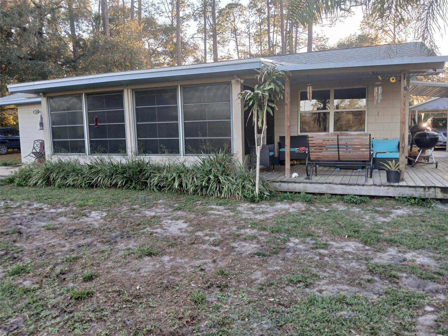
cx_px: 224
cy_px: 168
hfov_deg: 67.3
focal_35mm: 26
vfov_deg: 53.1
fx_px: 336
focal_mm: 3.98
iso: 40
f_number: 1.8
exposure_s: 1/60
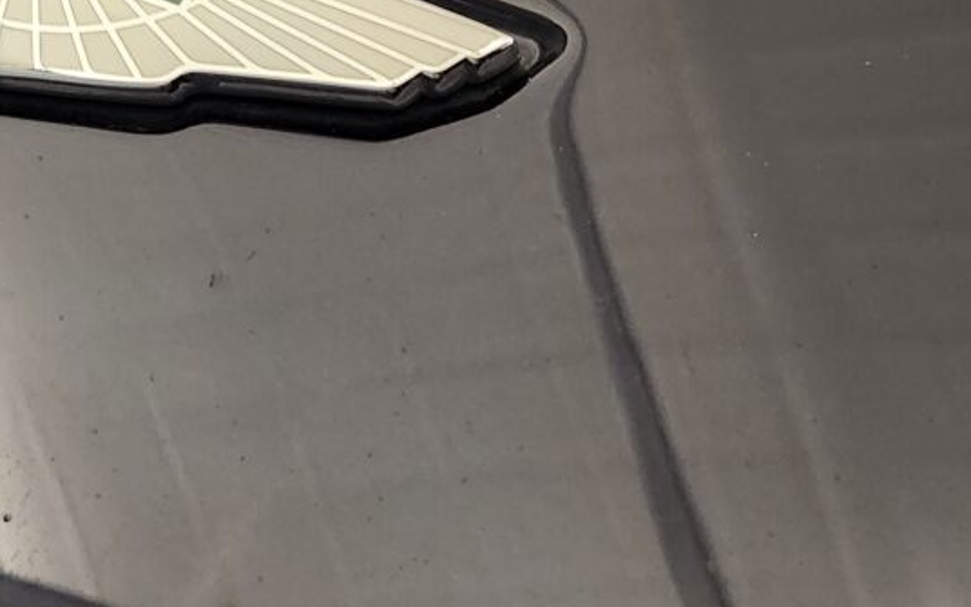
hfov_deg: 26.2
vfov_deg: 16.7
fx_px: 2011
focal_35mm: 76
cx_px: 83
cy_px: -42
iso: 640
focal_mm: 5
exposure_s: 1/25
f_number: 1.8
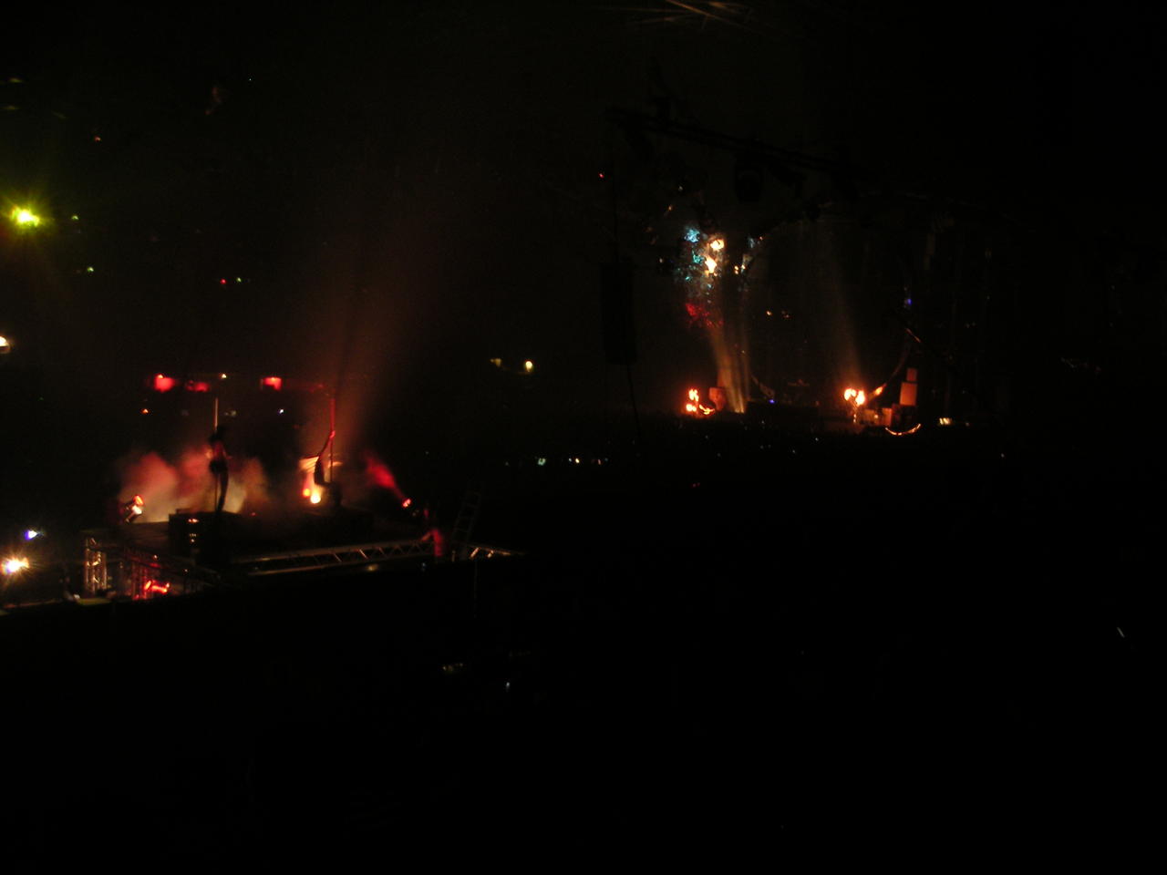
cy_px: 438
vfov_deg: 37.7
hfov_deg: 49.0
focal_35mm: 38
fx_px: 1281
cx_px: 584
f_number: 2.8
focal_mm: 6
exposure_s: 1/3
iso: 100
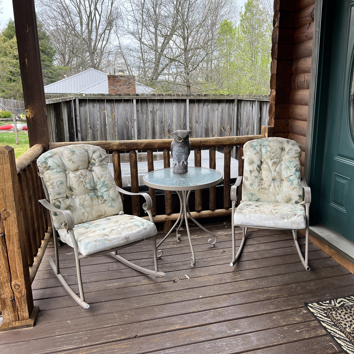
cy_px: 176
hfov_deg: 52.1
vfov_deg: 52.5
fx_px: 359
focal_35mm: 31
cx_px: 218
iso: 40
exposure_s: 1/158
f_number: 1.5
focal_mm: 5.7
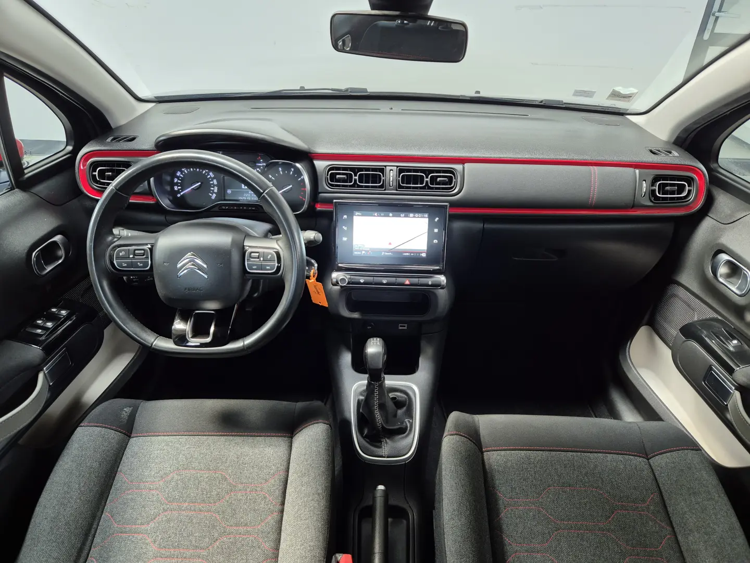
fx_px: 498
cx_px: 375
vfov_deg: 58.9
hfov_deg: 73.9
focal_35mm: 23
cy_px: 282
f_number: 1.8
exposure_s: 1/100
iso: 250
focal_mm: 5.4
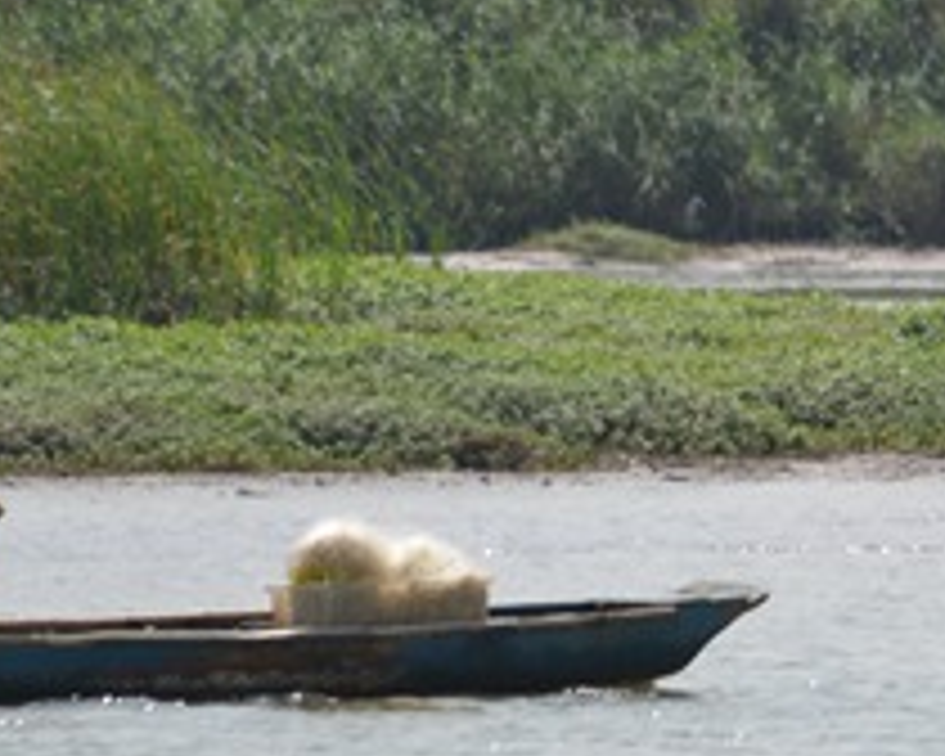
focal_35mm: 1074
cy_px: 182
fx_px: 30038
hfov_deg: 1.8
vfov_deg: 1.4
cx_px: 1098
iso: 100
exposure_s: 1/500
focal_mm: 300
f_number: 6.3
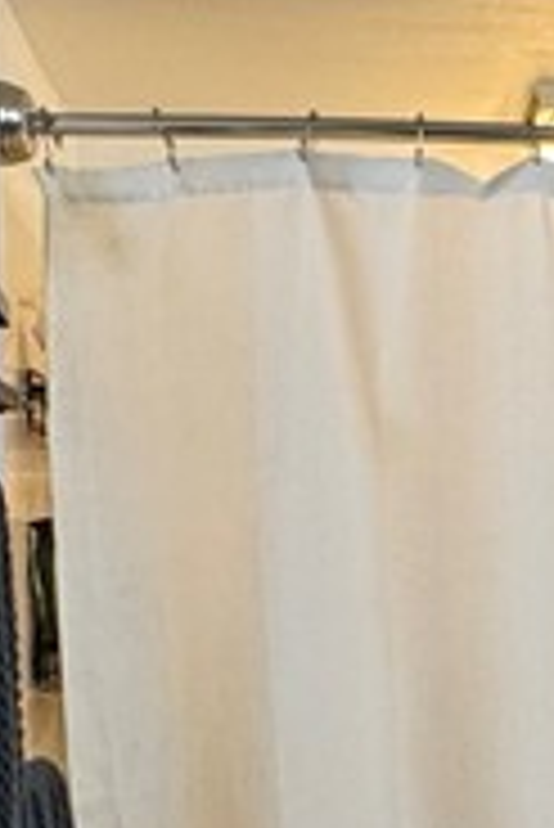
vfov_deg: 24.6
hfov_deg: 15.4
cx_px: 860
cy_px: 670
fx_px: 1866
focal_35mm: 81
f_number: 2.2
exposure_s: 1/120
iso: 200
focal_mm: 2.22
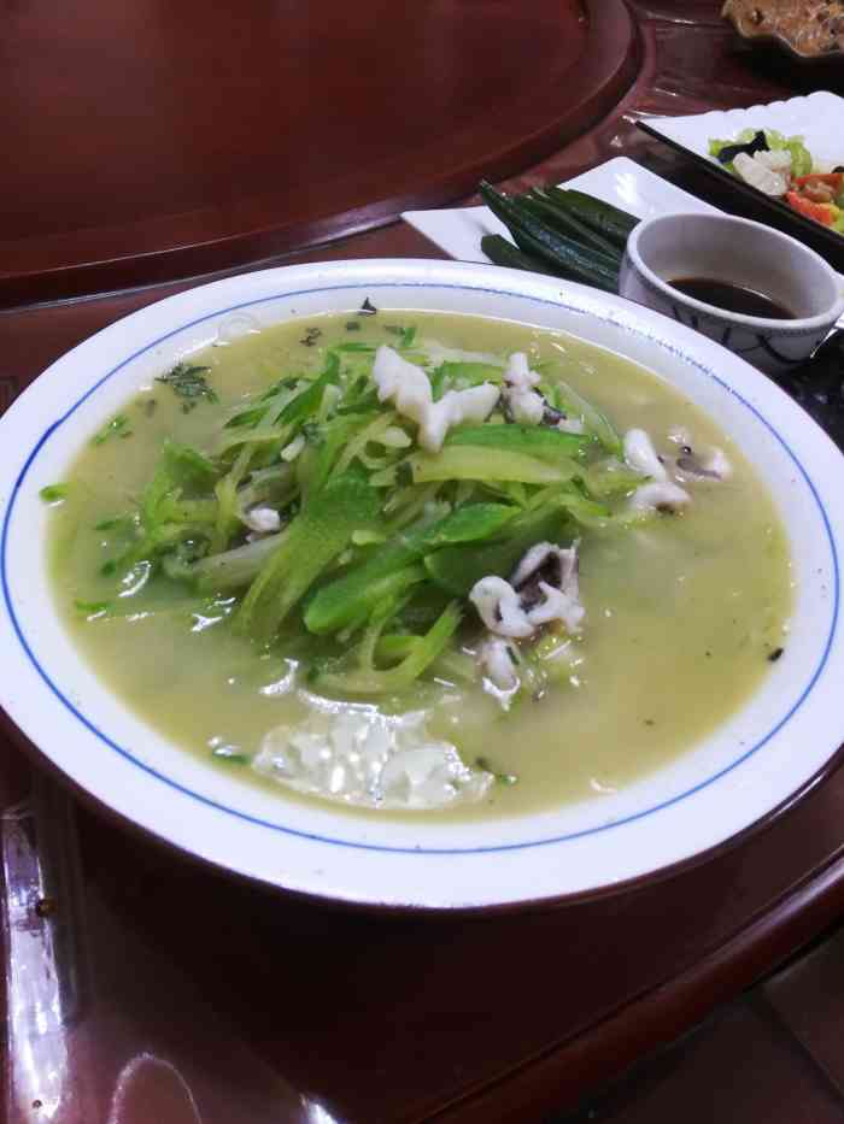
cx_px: 422
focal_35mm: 26
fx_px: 845
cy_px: 562
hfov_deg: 53.1
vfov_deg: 67.3
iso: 320
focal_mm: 3.81
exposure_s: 1/33.3
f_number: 2.2
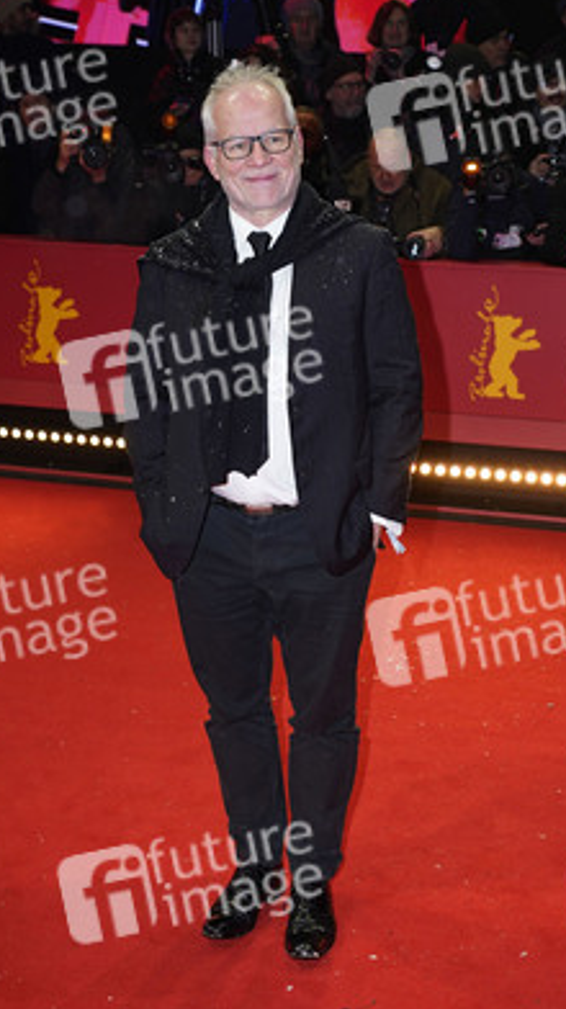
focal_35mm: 47
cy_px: 497
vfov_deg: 43.7
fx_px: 1256
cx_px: 265
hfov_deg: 25.4
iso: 640
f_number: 5.6
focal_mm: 44
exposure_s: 1/160
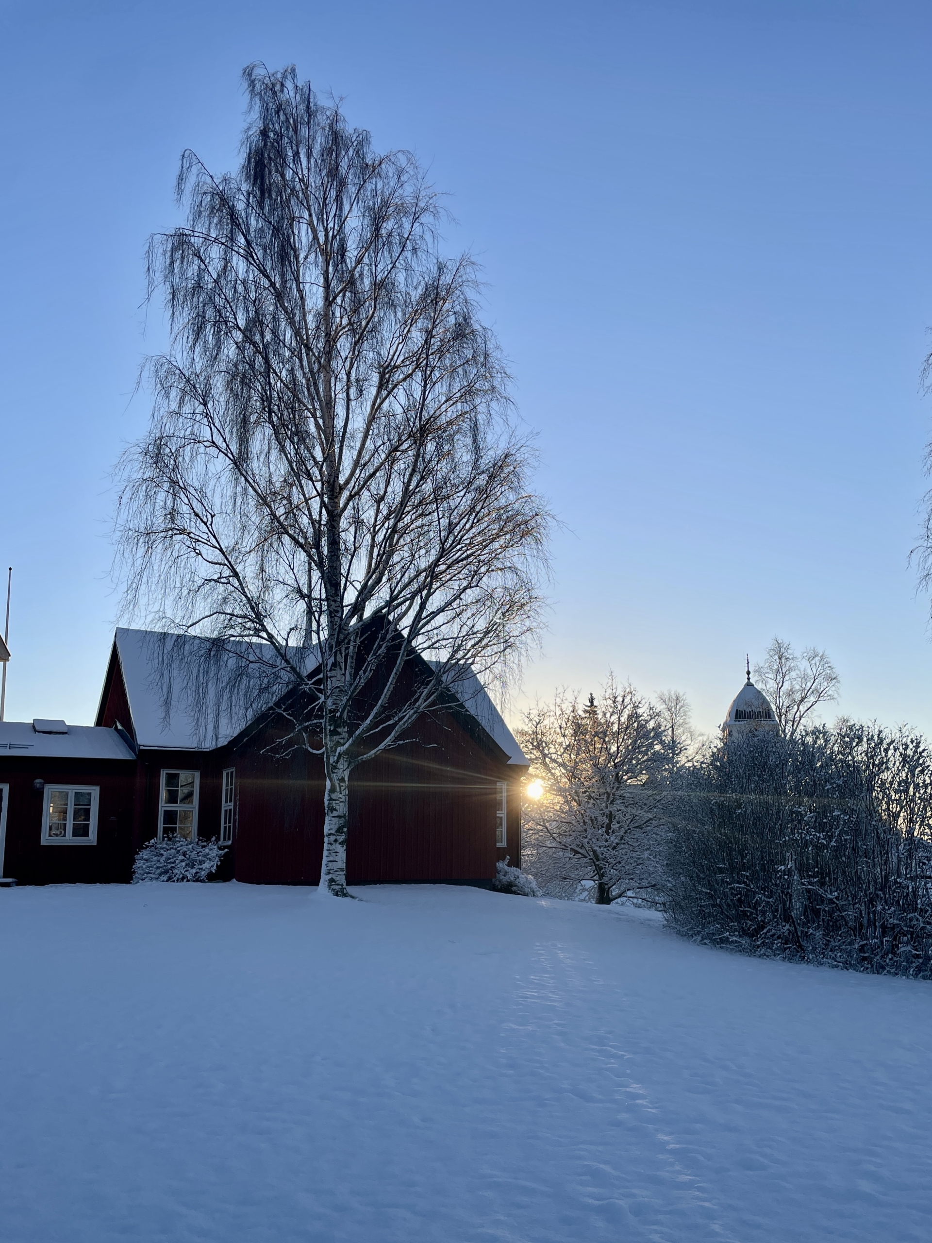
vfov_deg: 67.3
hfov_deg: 53.1
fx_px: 933
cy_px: 622
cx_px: 466
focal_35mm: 26
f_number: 1.6
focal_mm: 4.2
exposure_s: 1/2092
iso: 32
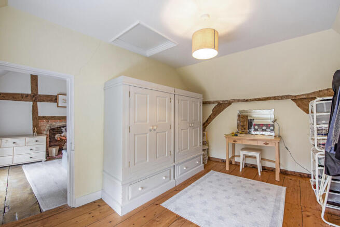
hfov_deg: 104.2
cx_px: 170
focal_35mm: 14
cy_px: 114
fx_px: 132
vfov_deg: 81.2
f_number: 9
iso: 320
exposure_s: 1/8
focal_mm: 14
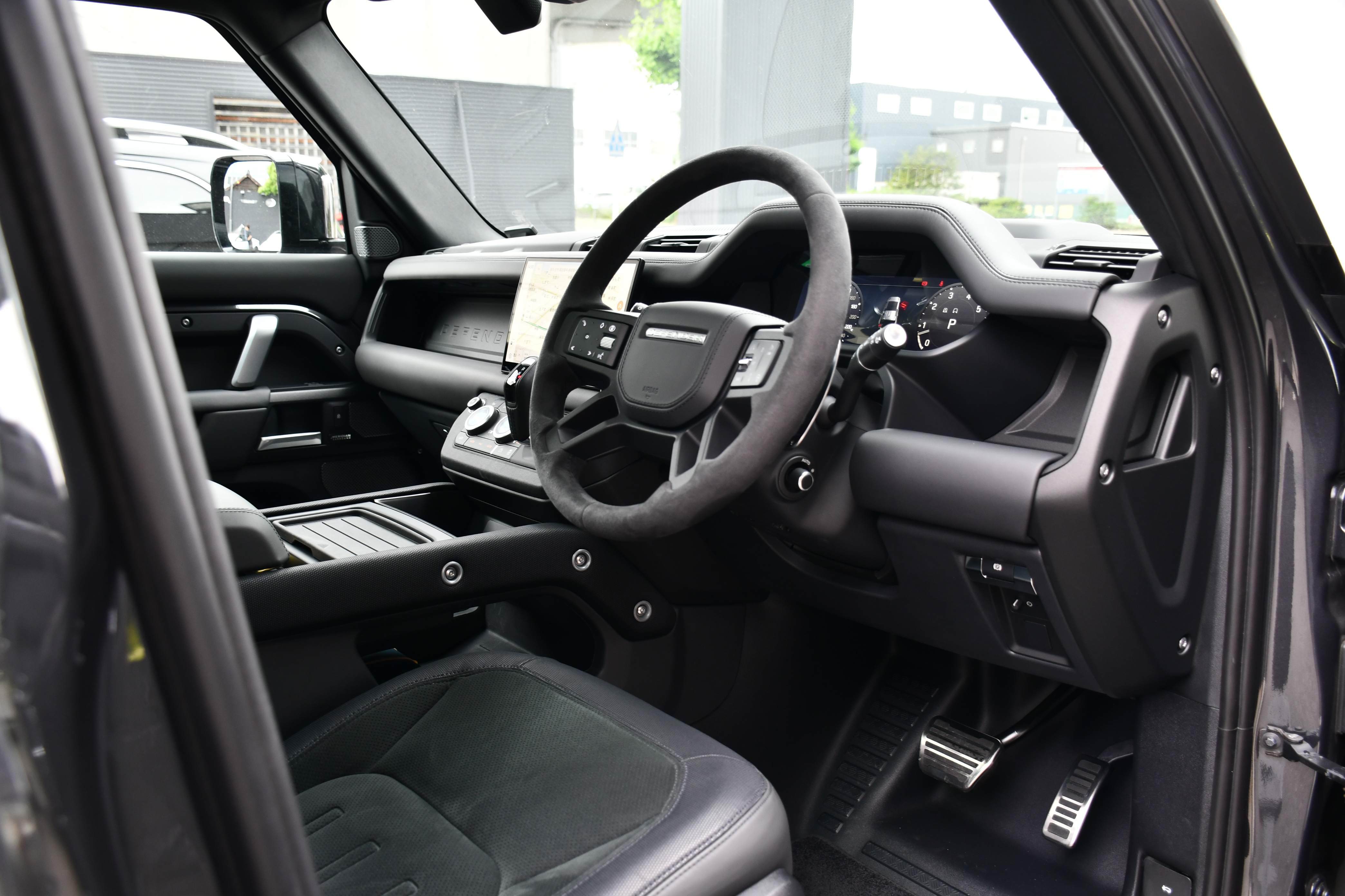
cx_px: 672
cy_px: 448
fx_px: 1121
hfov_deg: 61.9
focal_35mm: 30
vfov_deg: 43.6
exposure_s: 1/30
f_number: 3.5
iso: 280
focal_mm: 20
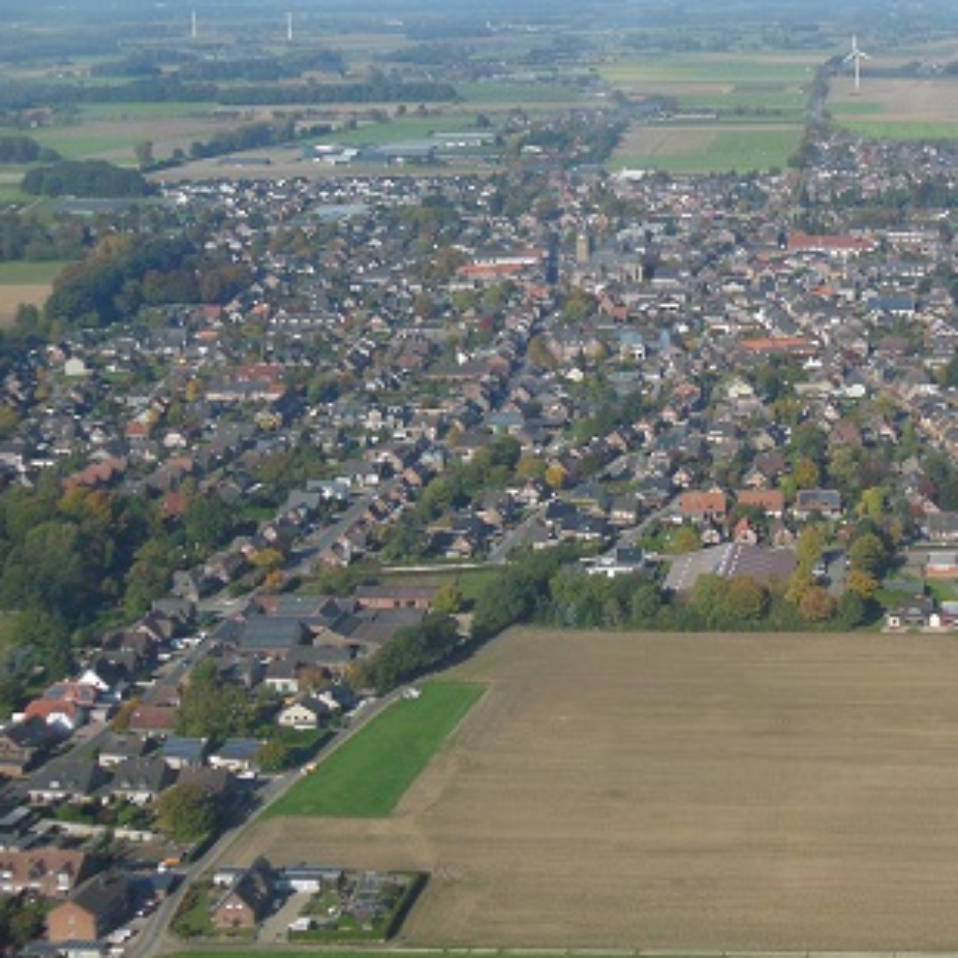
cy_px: 347
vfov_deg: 25.6
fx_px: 2098
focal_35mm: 67
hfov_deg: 25.2
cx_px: 806
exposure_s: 1/800
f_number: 4.1
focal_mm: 6.9
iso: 125
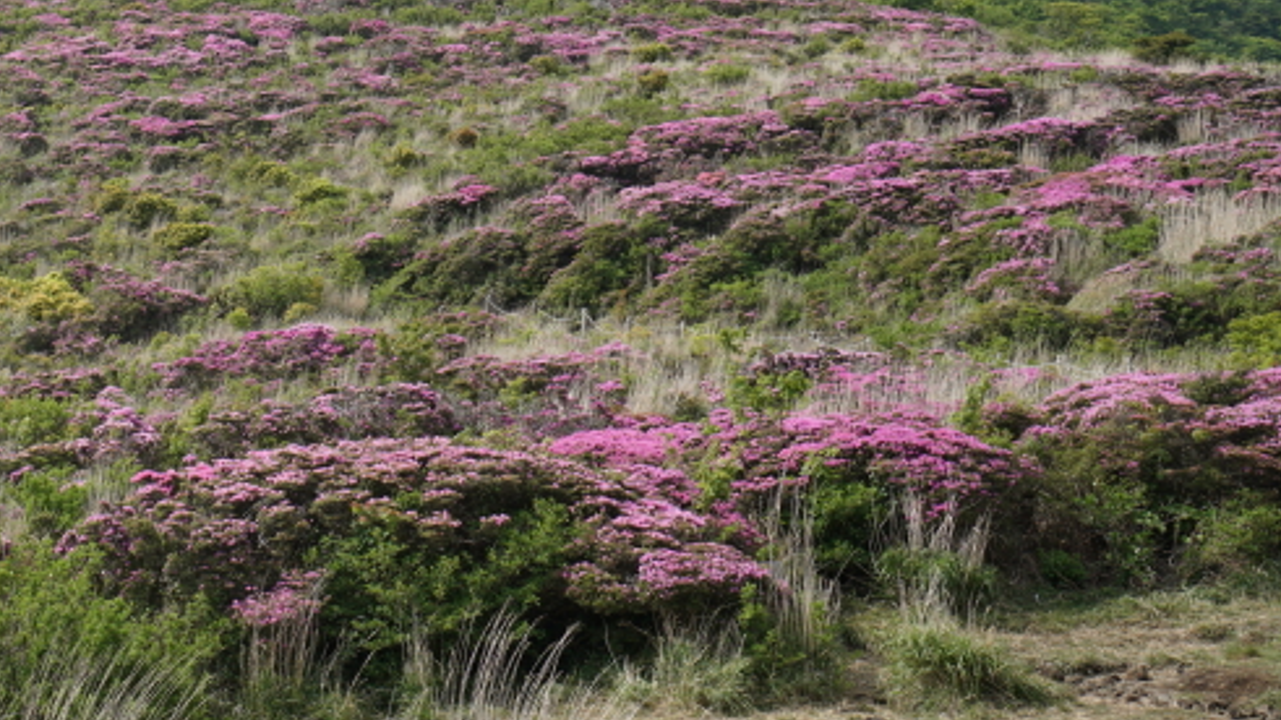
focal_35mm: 59
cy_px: 123
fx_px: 2004
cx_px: 130
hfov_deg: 33.6
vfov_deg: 20.1
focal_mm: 18
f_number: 8
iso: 100
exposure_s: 1/200
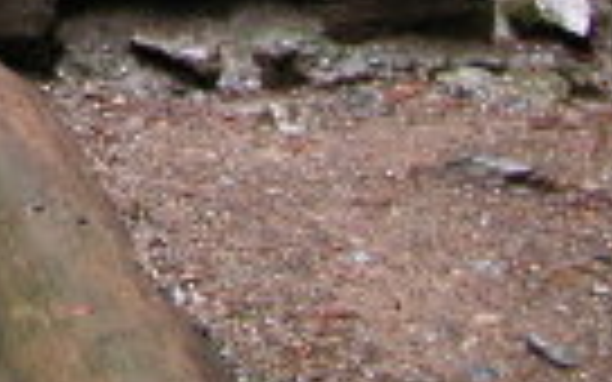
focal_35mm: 170
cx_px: -626
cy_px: -638
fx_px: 2835
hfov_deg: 11.1
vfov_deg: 7.1
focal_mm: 8.9
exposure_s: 1/5.3
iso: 100
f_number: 2.8
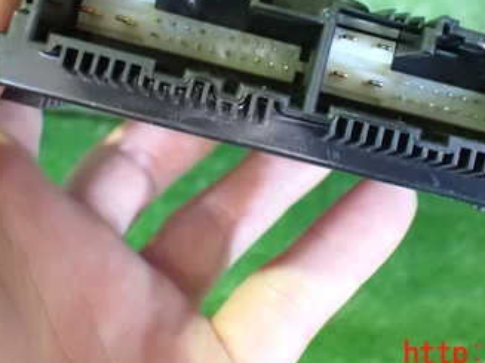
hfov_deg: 34.8
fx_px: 770
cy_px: 40
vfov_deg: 25.7
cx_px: 294
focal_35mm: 55
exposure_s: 1/30
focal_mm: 5.4
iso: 1600
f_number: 2.3
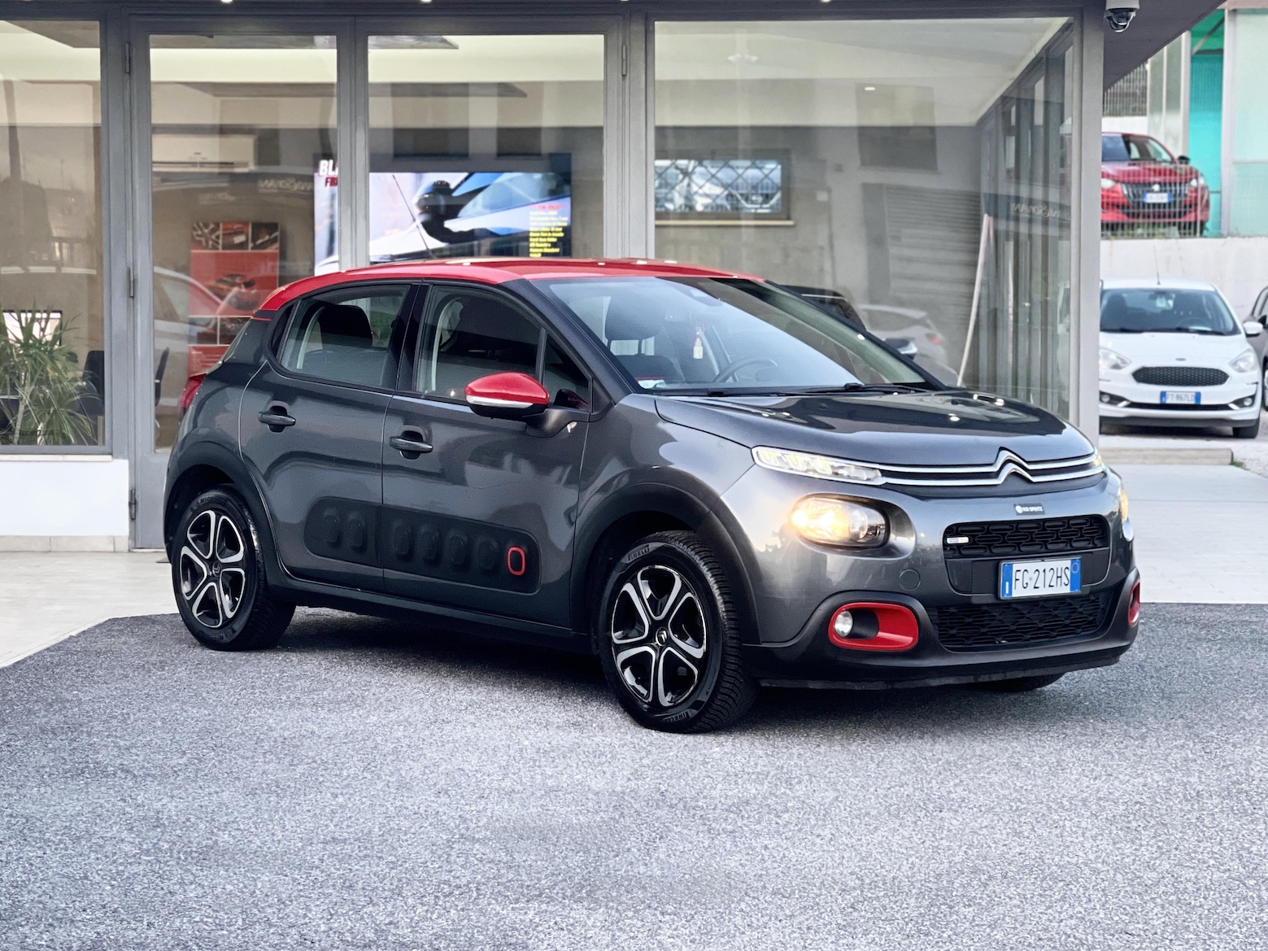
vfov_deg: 22.9
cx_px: 634
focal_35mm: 64
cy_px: 476
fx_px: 2344
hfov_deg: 30.3
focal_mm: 7.5
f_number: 2.2
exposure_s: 1/77
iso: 250
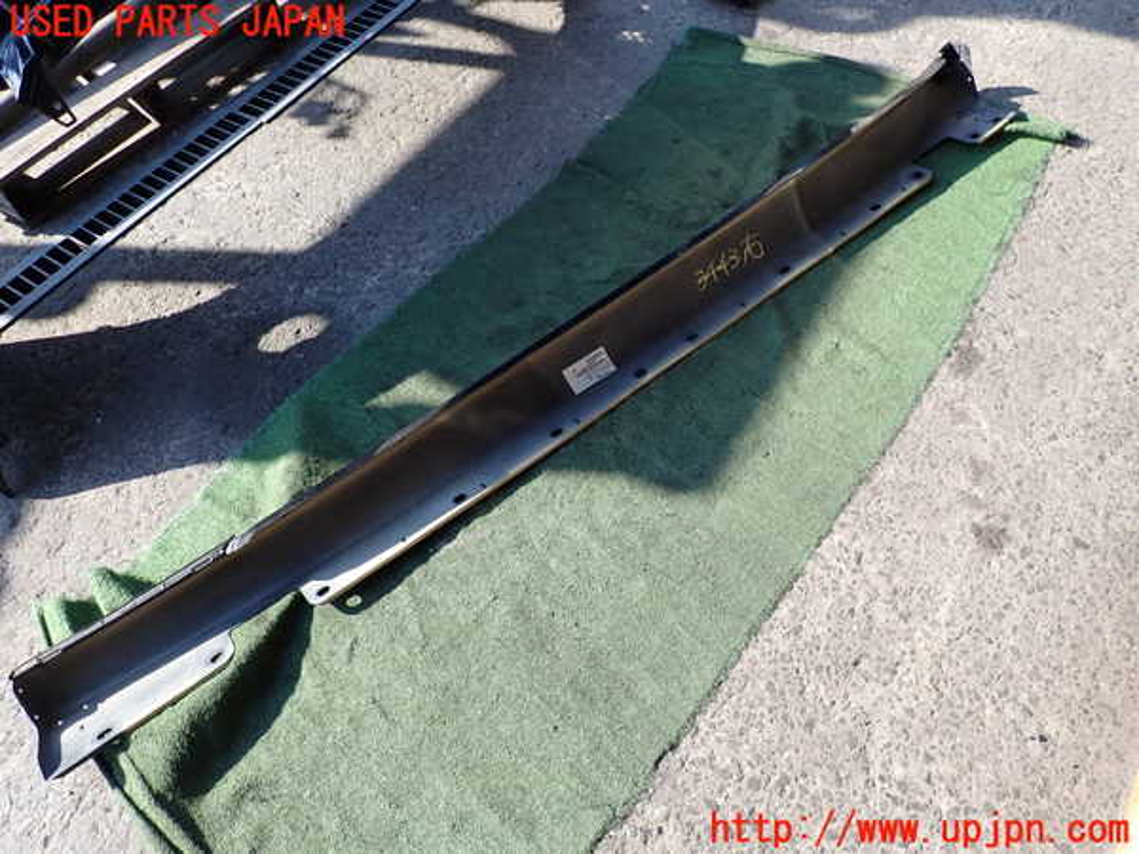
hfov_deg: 69.4
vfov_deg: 54.9
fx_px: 823
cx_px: 570
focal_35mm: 25
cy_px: 427
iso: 100
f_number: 2.8
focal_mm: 4.5
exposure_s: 1/320
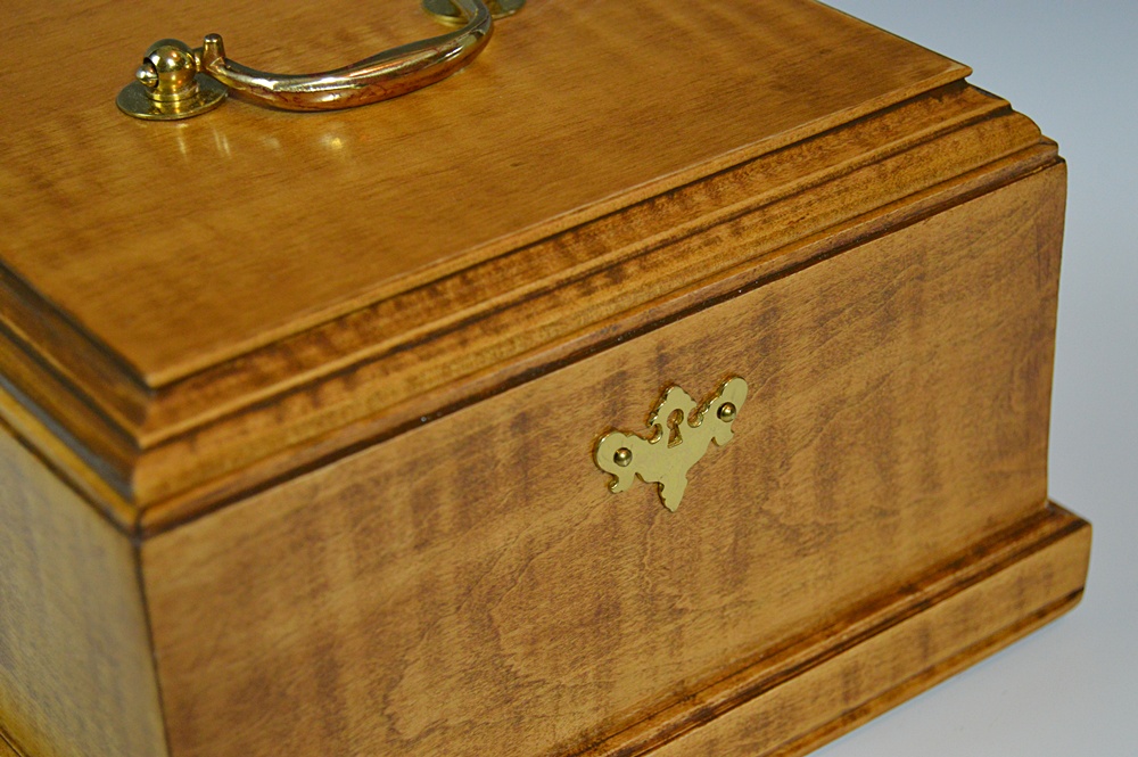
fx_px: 2606
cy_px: 378
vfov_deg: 16.5
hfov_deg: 24.6
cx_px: 569
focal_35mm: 82
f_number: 5.6
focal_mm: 55
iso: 1400
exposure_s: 1/60
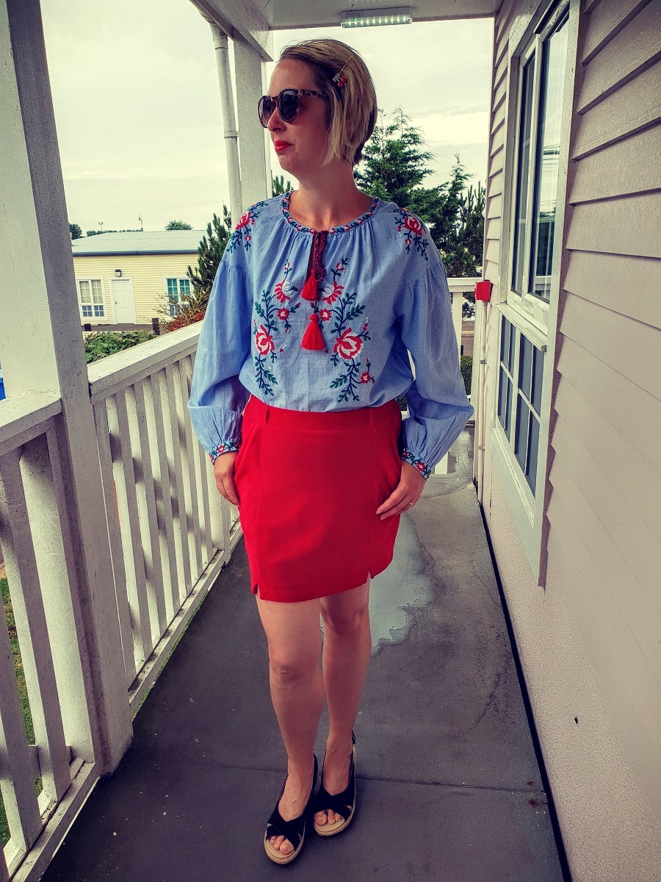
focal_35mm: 26
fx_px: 662
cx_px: 330
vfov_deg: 67.3
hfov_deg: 53.1
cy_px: 441
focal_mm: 4.3
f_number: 2.4
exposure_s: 1/214
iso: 50
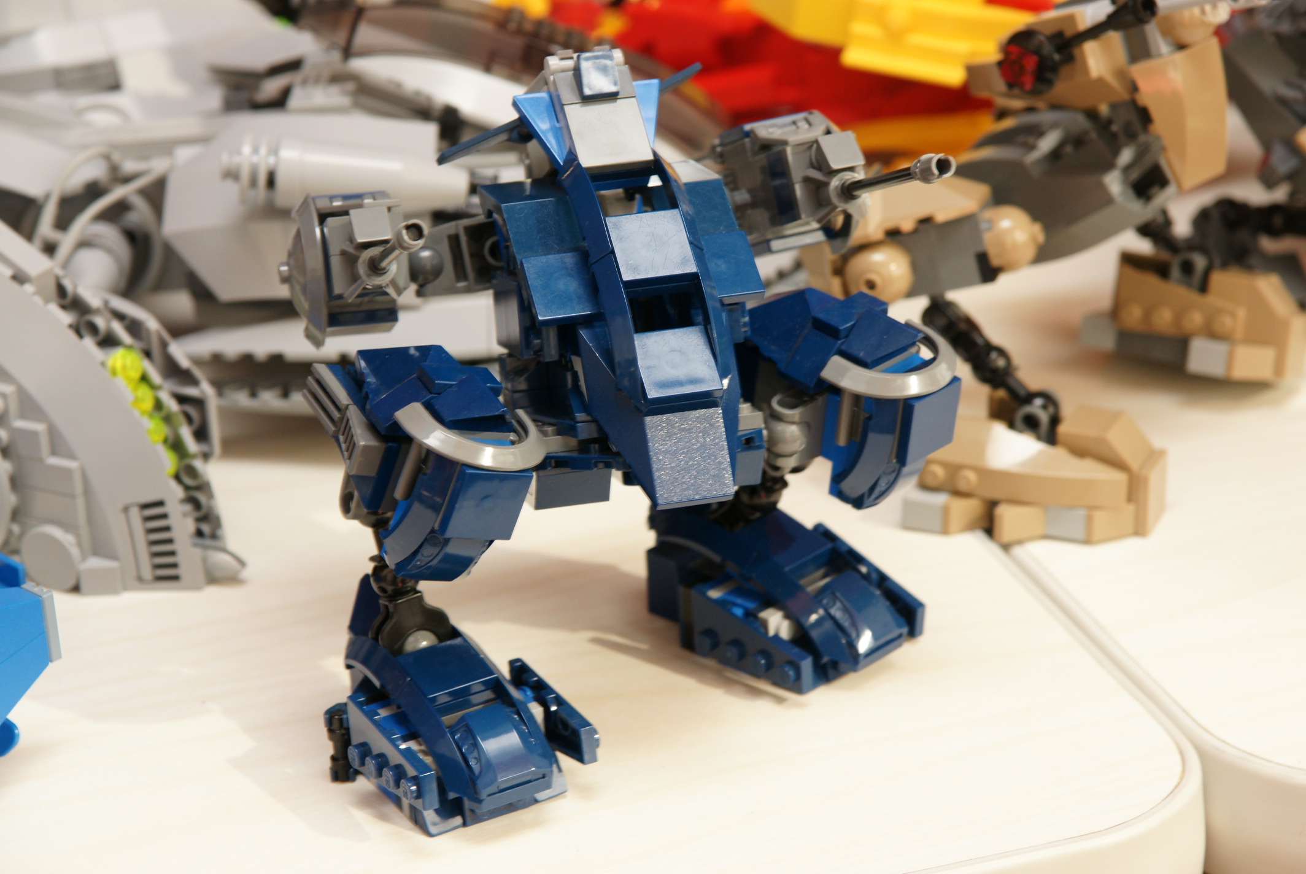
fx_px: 4358
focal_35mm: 120
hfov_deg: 17.0
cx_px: 653
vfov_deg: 11.5
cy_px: 437
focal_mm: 80
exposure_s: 1/60
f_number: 7.1
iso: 400
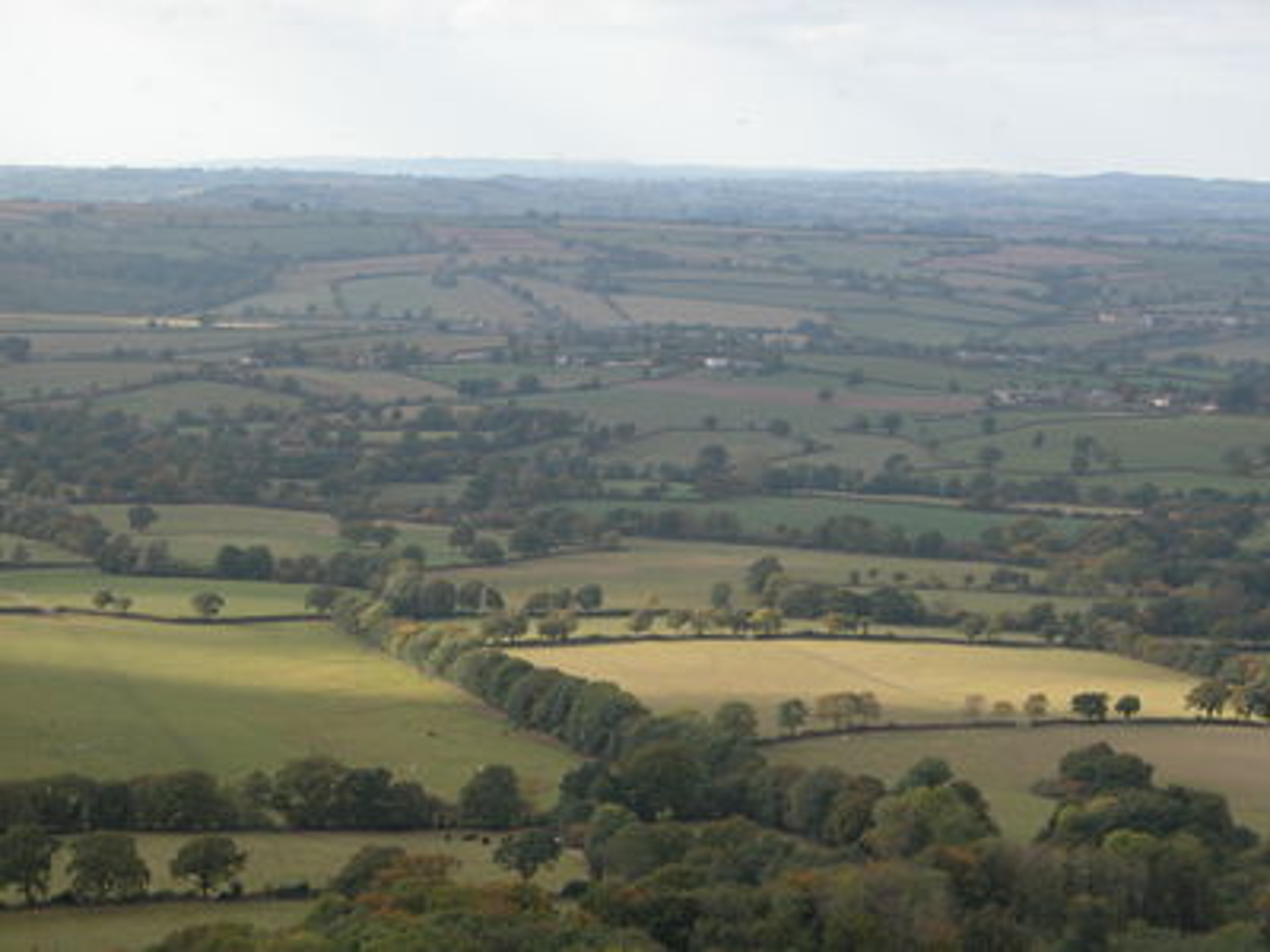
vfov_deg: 14.8
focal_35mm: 100
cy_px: 476
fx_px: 3669
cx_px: 635
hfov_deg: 19.6
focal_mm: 25.4
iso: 100
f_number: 4.6
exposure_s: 1/222
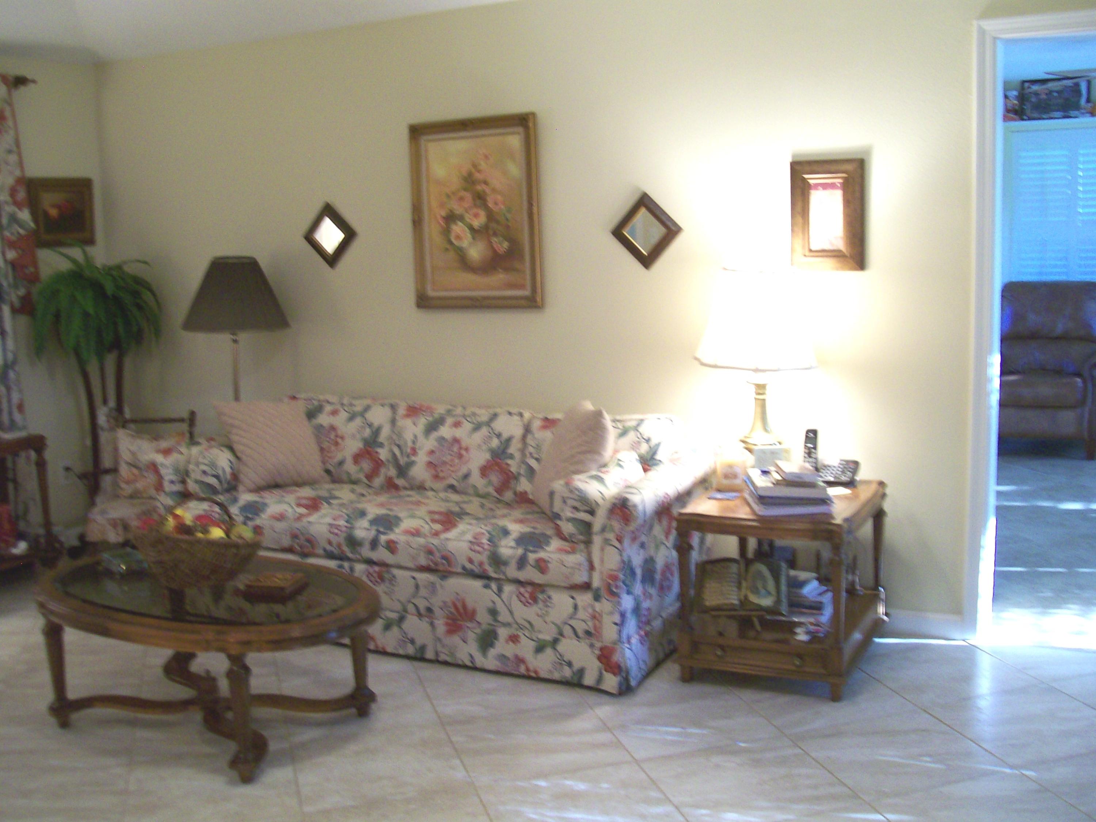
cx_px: 548
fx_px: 1140
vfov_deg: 39.7
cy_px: 411
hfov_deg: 51.4
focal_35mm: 36
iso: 160
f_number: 2.7
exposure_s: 1/11.2
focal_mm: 6
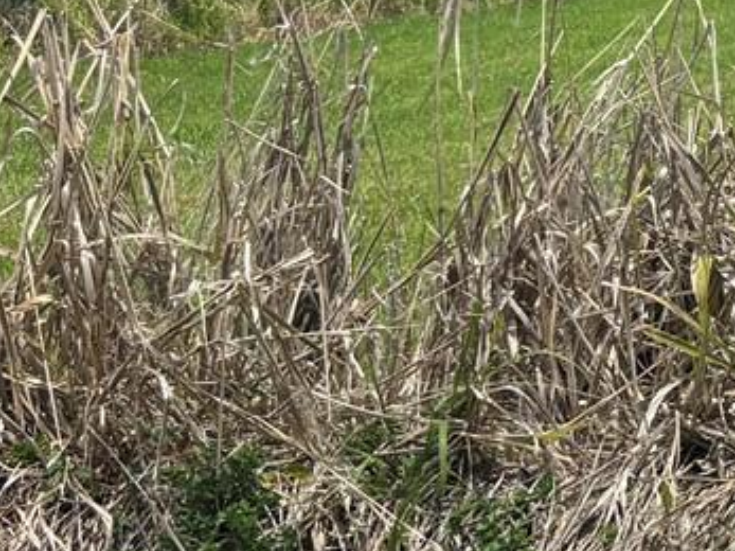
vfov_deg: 12.0
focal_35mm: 120
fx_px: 2547
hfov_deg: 14.3
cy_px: -161
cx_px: 1368
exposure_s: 1/4854
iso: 50
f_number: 1.6
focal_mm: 5.96
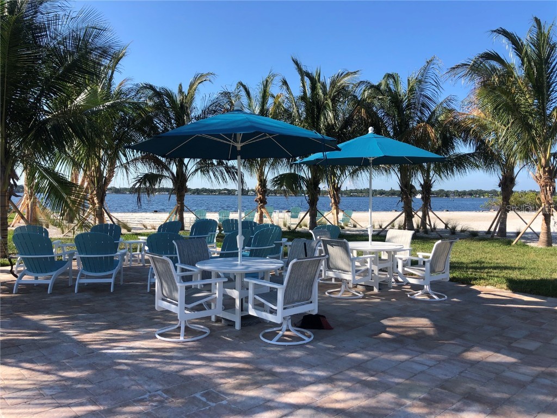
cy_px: 209
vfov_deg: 49.7
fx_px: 451
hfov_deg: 63.4
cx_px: 278
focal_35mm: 28
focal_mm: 4
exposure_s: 1/1279
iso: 20
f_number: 1.8
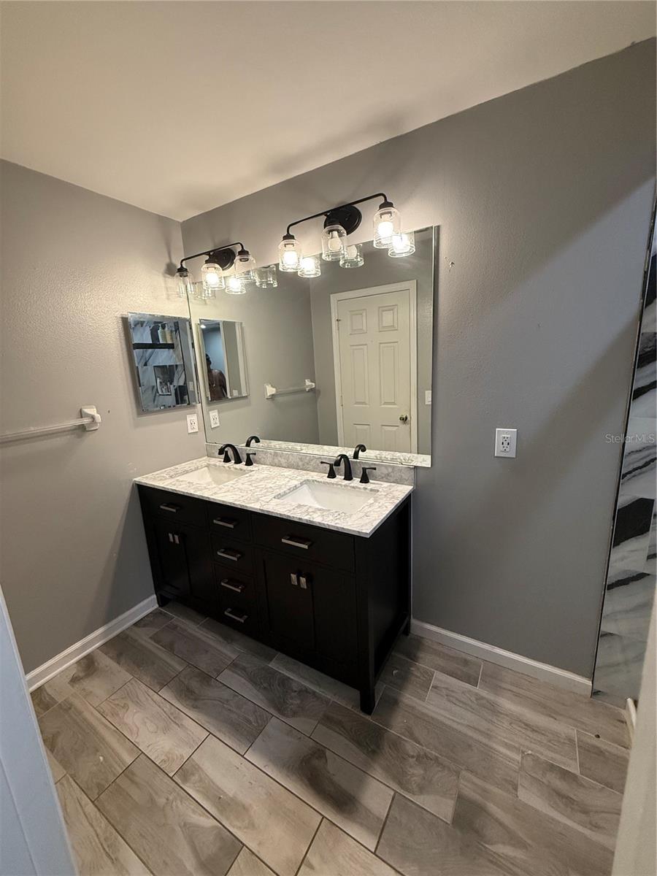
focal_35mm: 14
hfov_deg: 85.7
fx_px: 354
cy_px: 438
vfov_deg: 102.1
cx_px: 328
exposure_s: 1/120
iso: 320
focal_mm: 2.22
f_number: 2.2
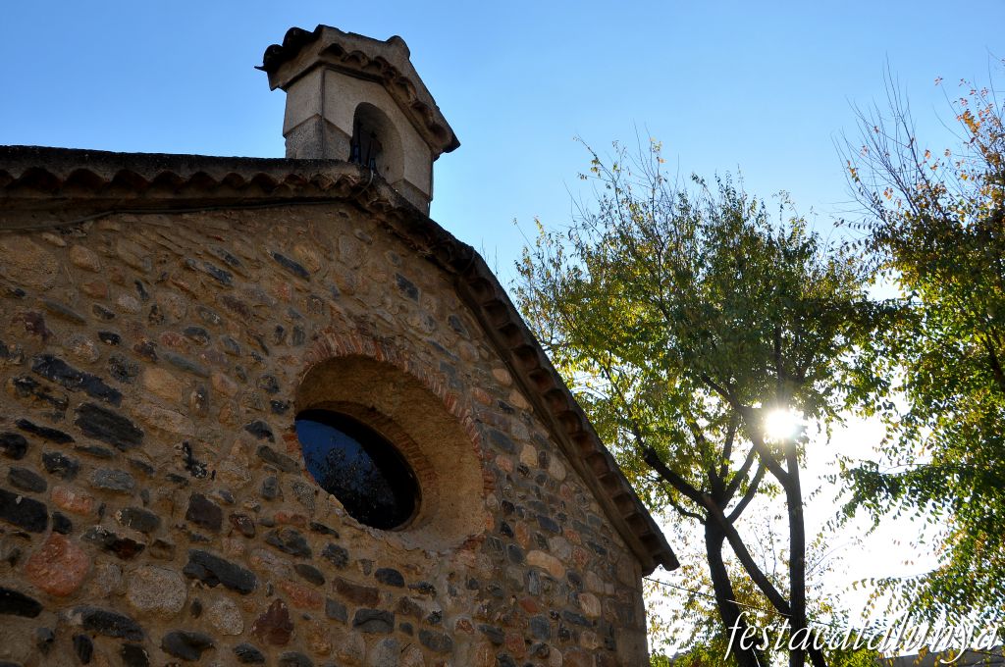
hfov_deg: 57.3
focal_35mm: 33
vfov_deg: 39.9
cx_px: 502
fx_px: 920
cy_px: 334
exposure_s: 1/320
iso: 200
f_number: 9
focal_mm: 22
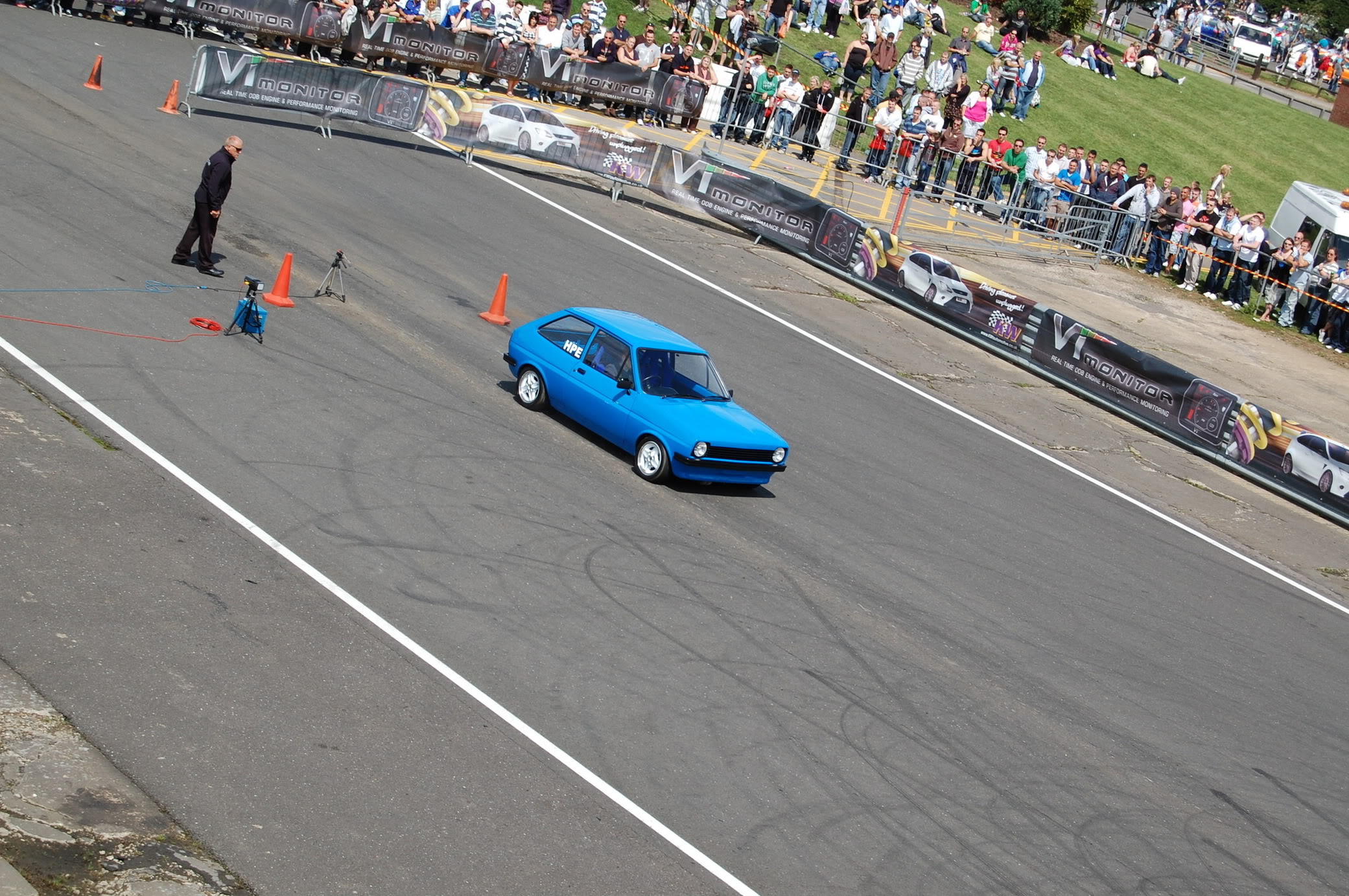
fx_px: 3088
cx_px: 674
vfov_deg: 16.5
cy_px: 448
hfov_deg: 24.6
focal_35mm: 82
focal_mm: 55
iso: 200
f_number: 10
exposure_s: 1/400
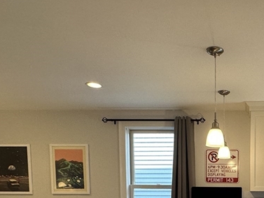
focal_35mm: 38
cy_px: 215
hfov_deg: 44.2
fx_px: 290
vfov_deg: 33.2
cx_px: 242
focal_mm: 2.22
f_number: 2.2
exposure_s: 1/120
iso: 160
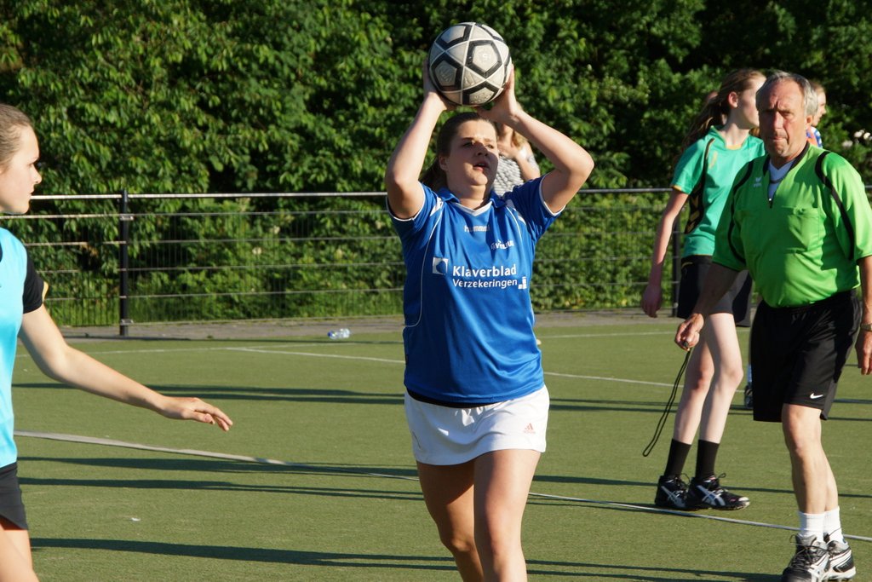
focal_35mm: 150
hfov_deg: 13.7
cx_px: 436
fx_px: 3634
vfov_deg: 9.2
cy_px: 291
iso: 320
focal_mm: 100
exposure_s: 1/500
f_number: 9
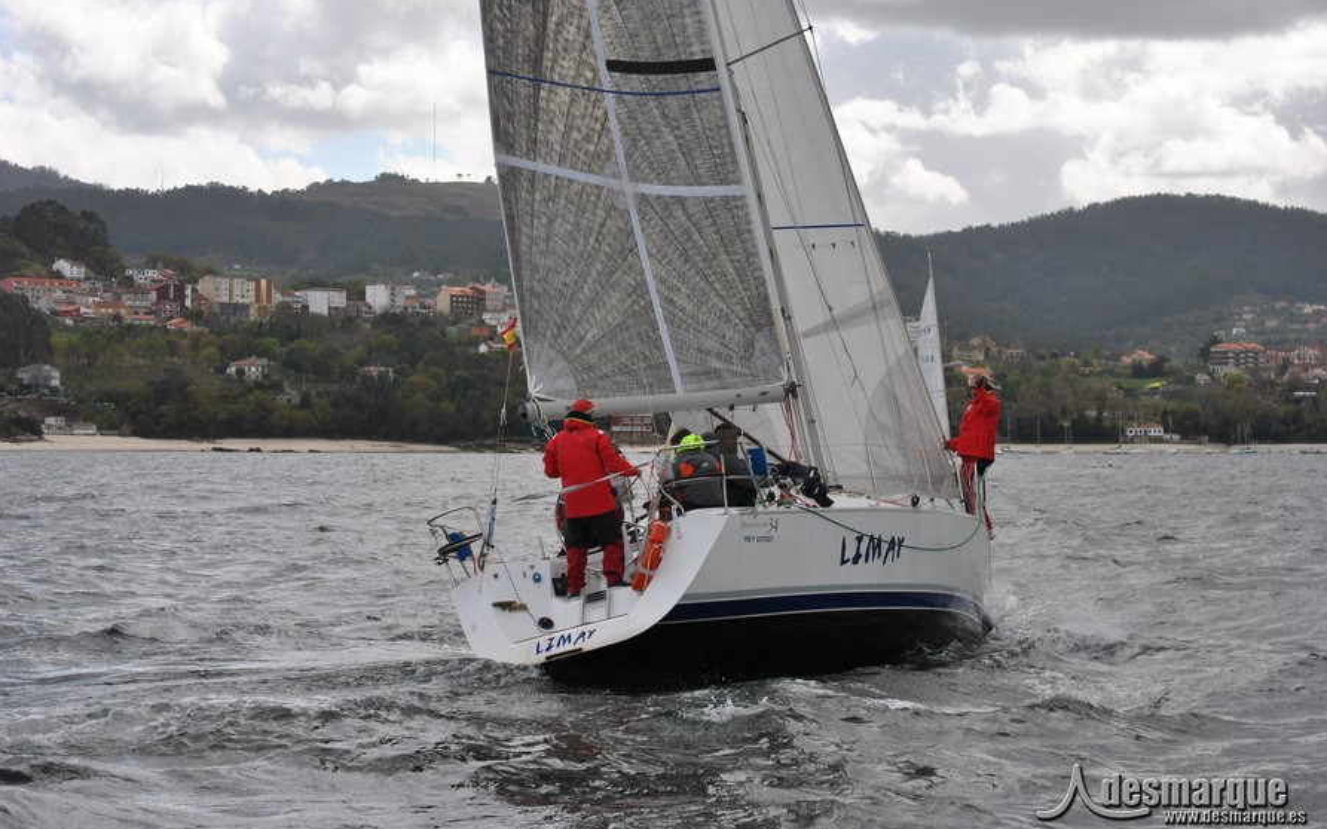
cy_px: 394
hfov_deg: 24.5
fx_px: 3056
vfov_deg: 15.5
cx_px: 663
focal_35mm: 85
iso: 100
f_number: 8
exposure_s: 1/250
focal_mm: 55
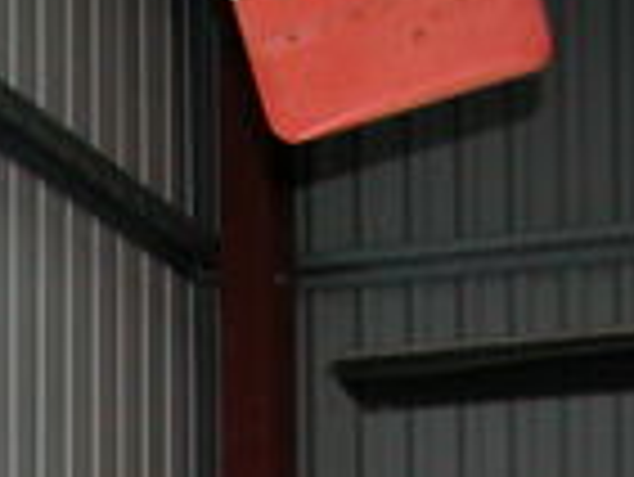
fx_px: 3630
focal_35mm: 198
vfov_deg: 6.9
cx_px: -625
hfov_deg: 9.4
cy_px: 1278
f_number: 2.8
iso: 200
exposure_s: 1/60
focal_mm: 8.9
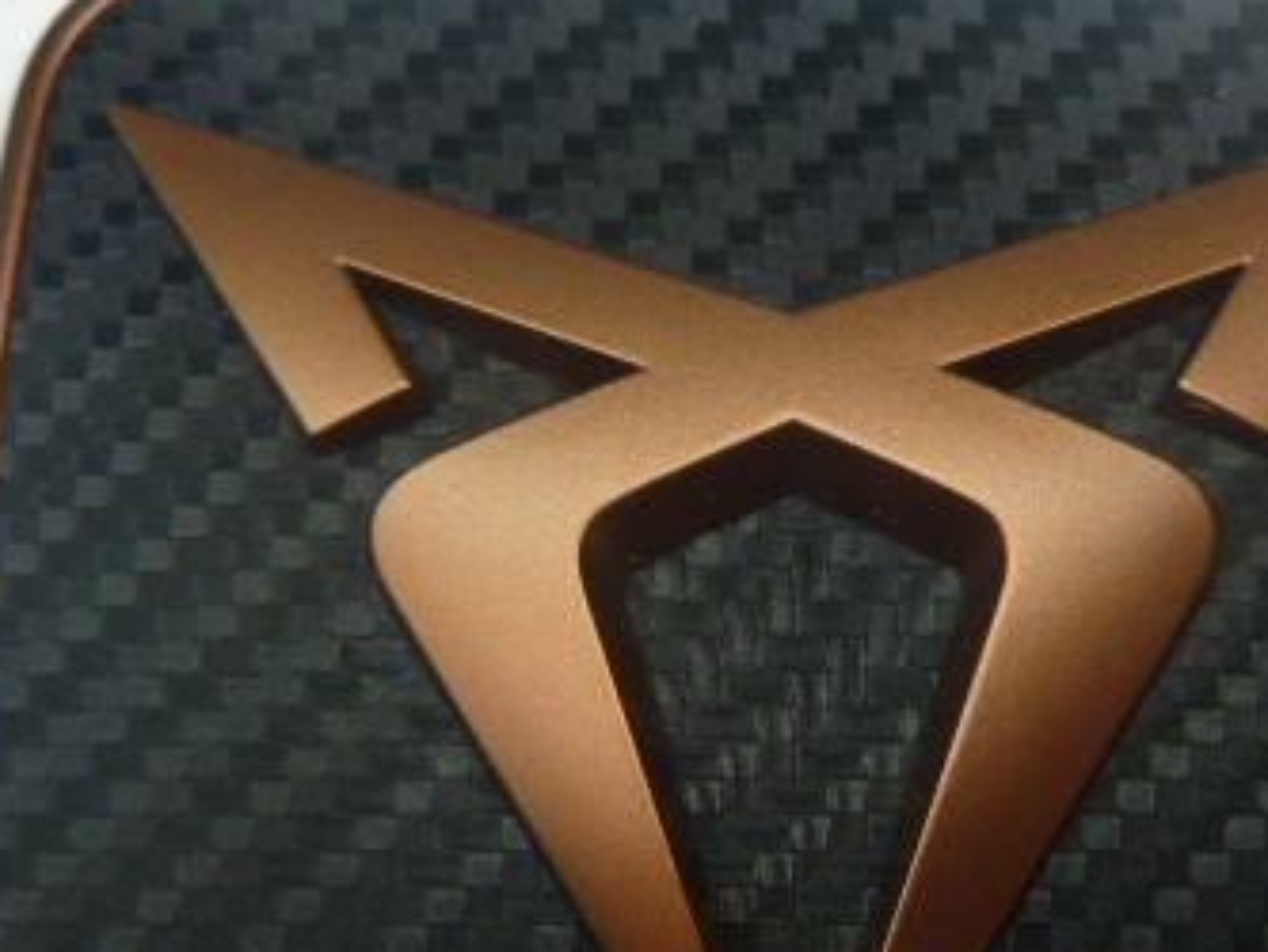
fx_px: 1759
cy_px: 636
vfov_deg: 30.1
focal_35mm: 48
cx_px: 807
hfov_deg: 39.3
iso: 250
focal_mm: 4.5
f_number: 3.9
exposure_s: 1/60
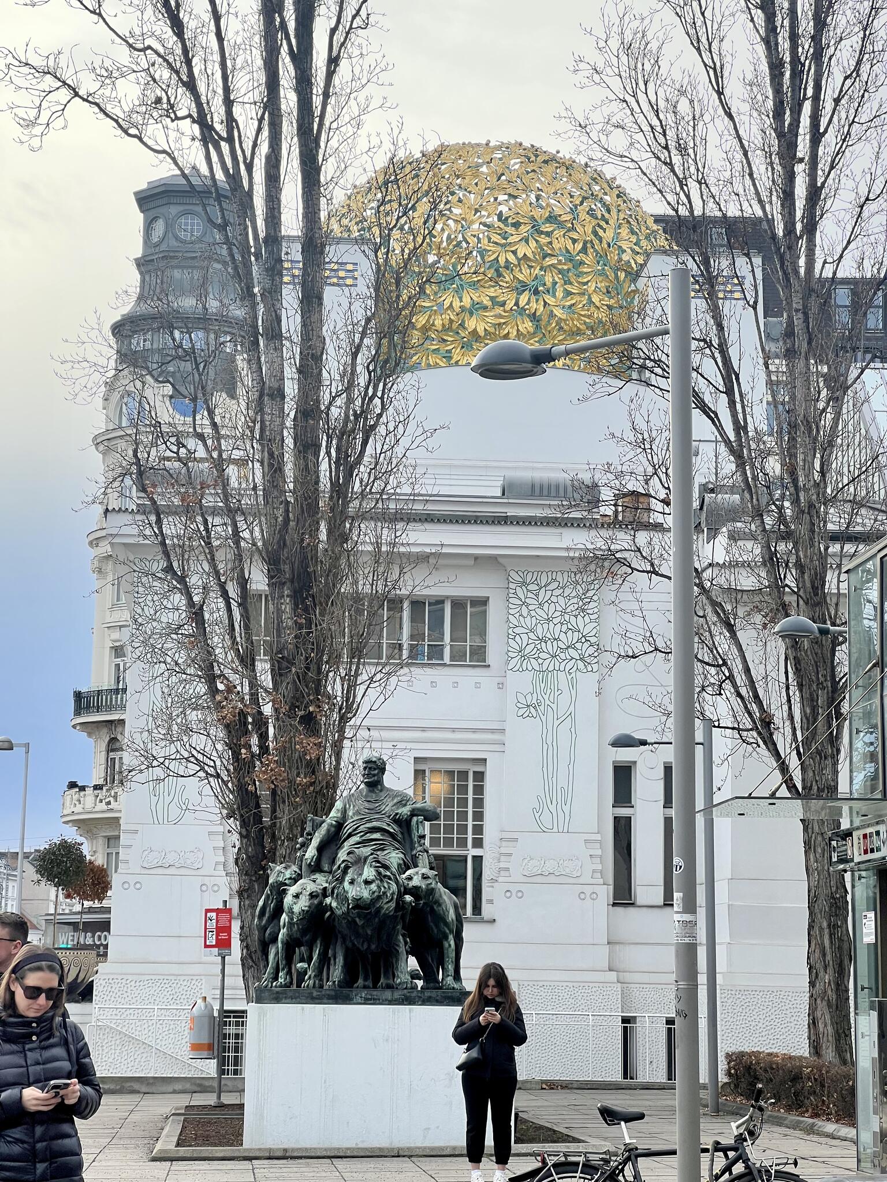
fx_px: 2631
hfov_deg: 19.1
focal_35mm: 77
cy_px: 591
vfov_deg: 25.3
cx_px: 444
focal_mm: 9
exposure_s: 1/314
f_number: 2.8
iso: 32
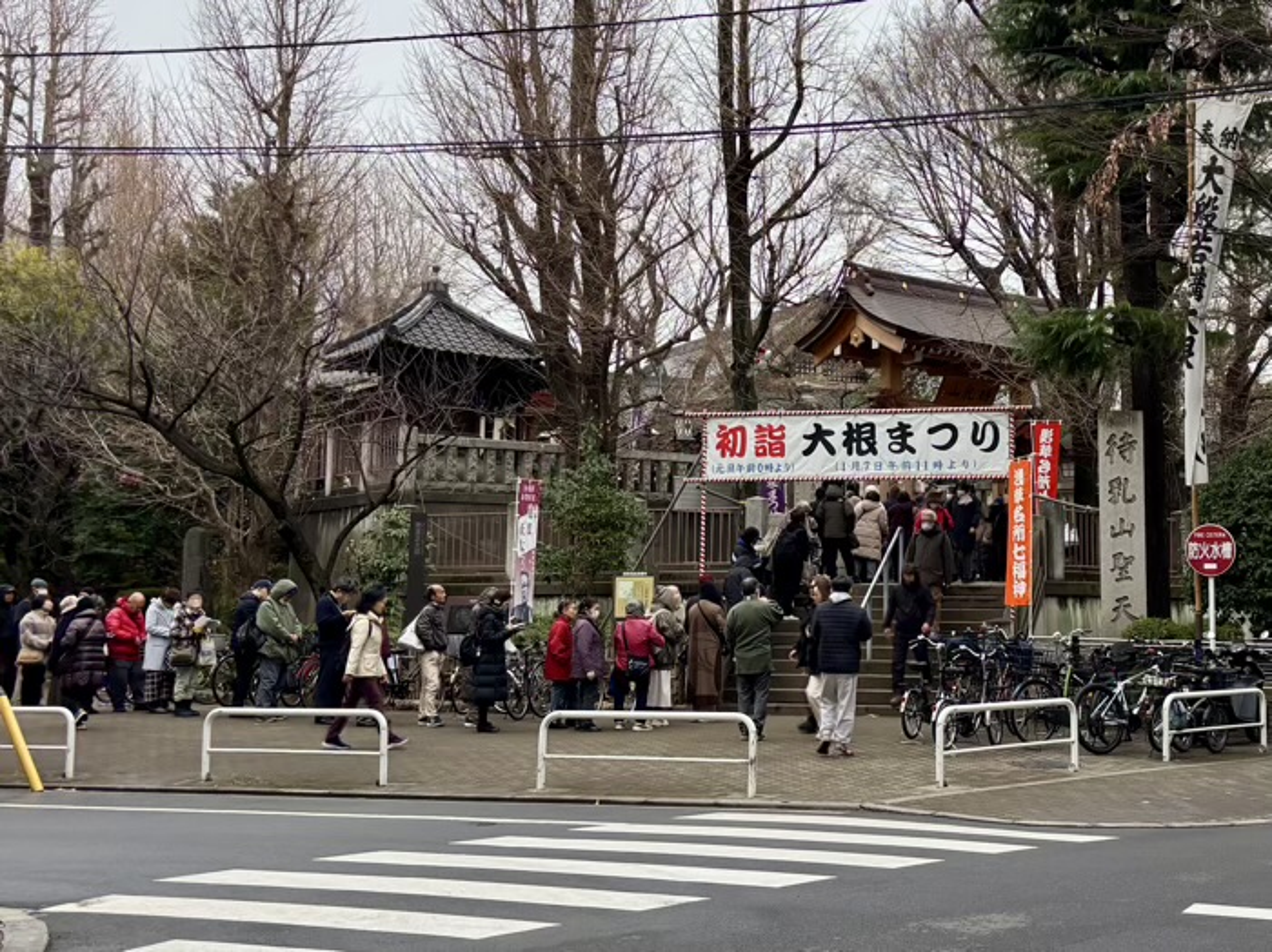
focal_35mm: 26
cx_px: 636
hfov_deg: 67.3
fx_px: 955
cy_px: 476
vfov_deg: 53.0
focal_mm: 5.96
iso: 50
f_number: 1.6
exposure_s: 1/851
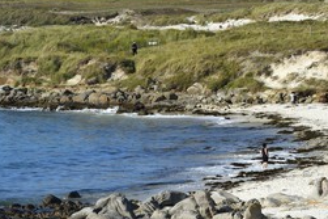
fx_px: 3050
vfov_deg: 4.1
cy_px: 109
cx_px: 208
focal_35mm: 335
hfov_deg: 6.2
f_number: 14
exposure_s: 1/250
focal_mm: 200
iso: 200
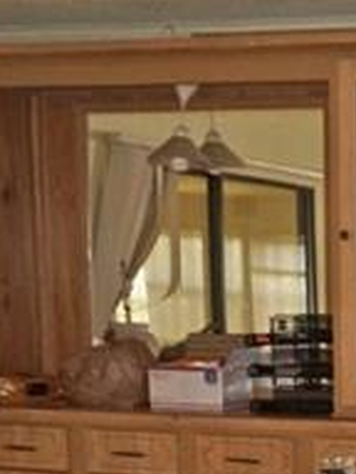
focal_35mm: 123
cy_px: 501
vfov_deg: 15.6
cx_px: 764
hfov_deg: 10.8
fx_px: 1687
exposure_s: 1/160
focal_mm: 16
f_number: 4
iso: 640
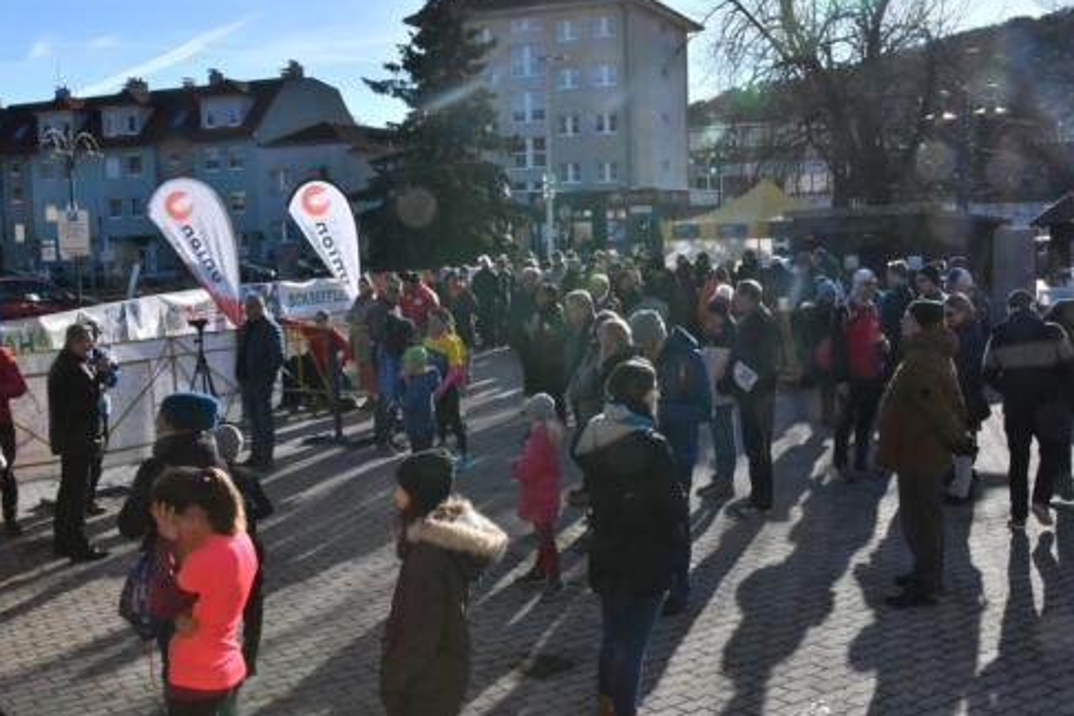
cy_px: 355
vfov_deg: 35.9
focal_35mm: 37
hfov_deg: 51.9
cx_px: 533
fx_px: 1104
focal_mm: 24
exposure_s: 1/1250
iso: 2000
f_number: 18
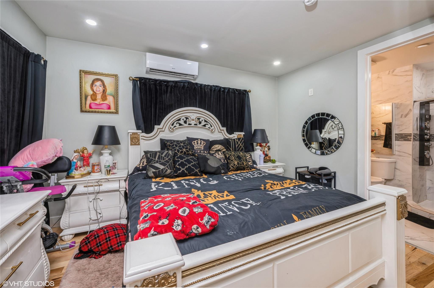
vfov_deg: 81.1
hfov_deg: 104.3
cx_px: 217
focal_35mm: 14
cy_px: 144
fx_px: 169
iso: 200
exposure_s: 1/2.5
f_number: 11
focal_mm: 14
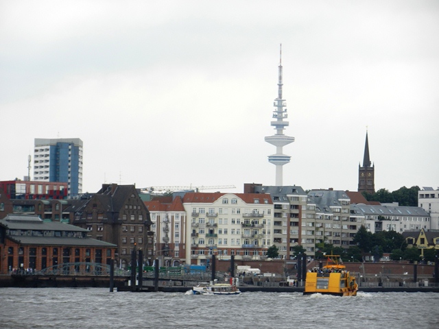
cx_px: 220
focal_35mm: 189
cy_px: 164
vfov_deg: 7.9
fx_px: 2397
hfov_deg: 10.5
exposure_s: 1/320
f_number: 5.3
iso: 160
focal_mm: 34
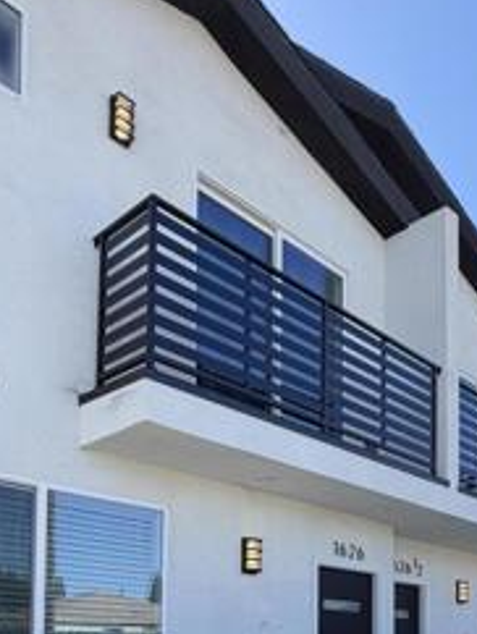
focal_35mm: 37
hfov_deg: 37.9
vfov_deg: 42.9
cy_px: 639
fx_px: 679
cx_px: 346
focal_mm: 2.22
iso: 40
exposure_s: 1/694
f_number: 2.2
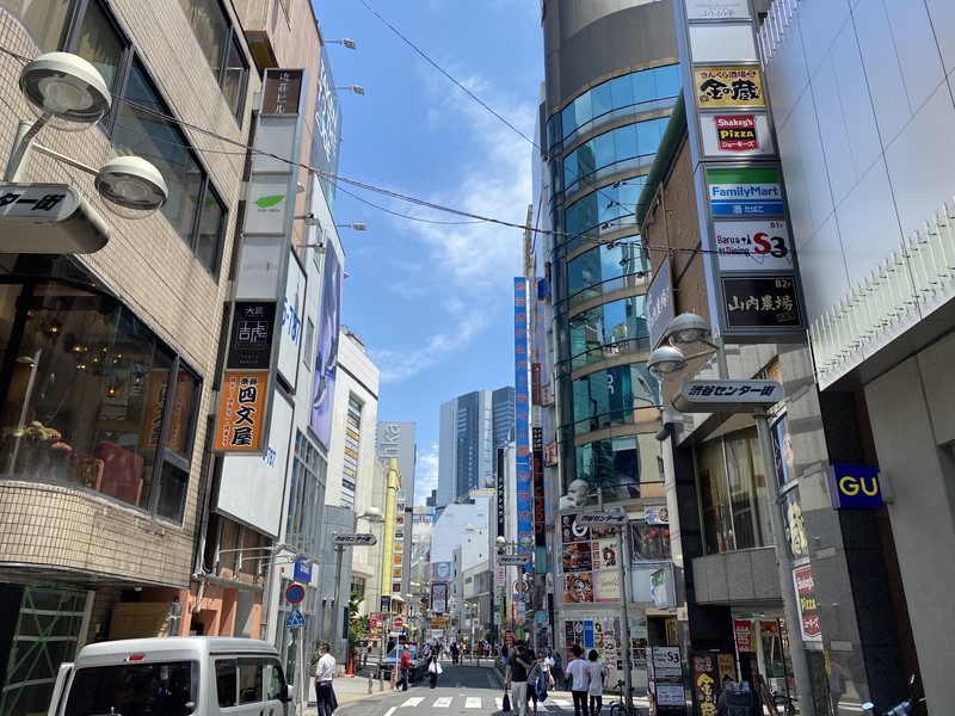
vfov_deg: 53.1
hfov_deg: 67.3
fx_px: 717
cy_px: 358
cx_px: 478
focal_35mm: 26
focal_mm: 4.25
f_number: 1.8
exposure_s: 1/1961
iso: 32
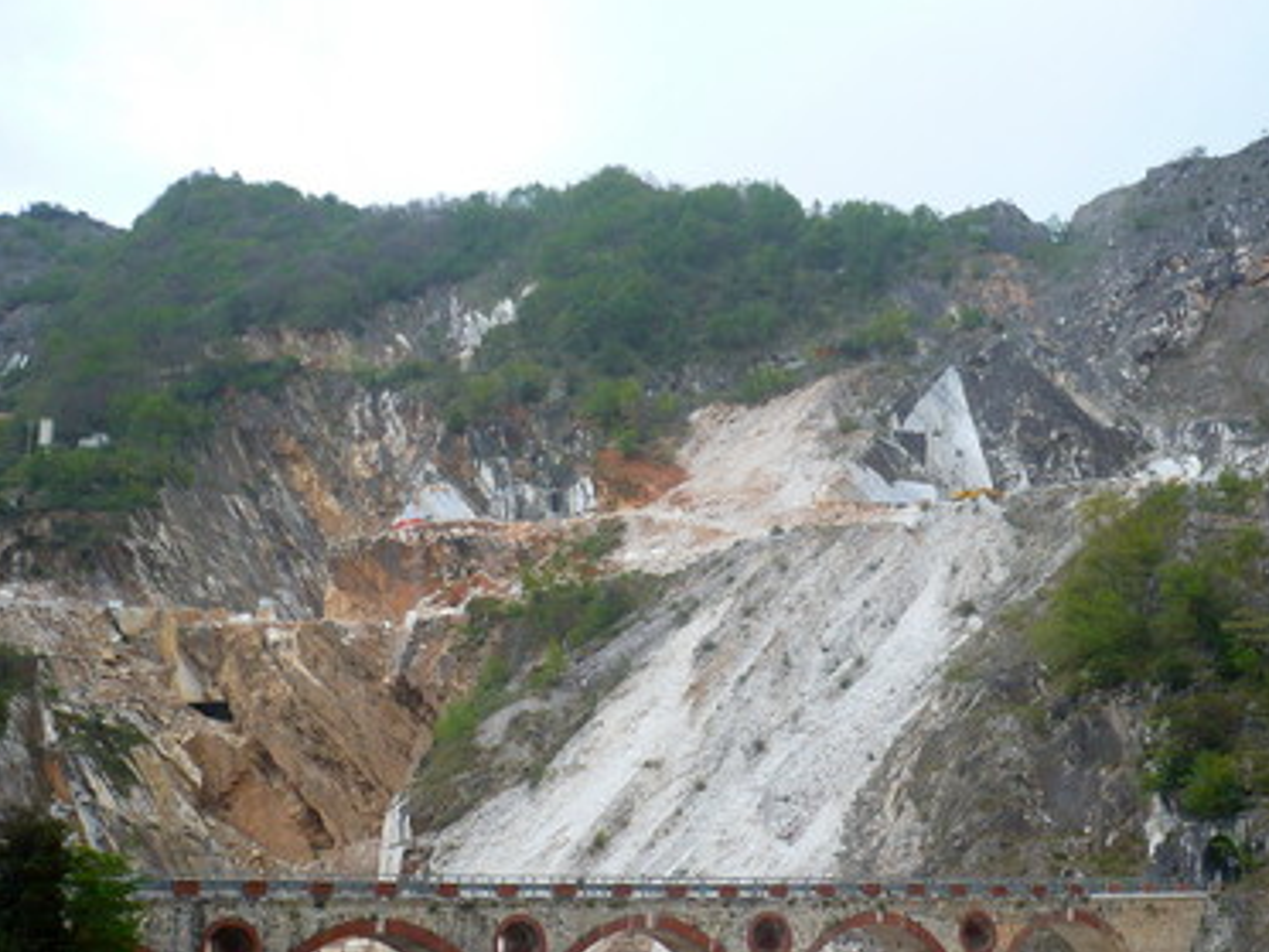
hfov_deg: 40.2
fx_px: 1723
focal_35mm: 47
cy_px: 612
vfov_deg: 30.7
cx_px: 795
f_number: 2.8
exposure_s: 1/100
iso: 100
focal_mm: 5.8
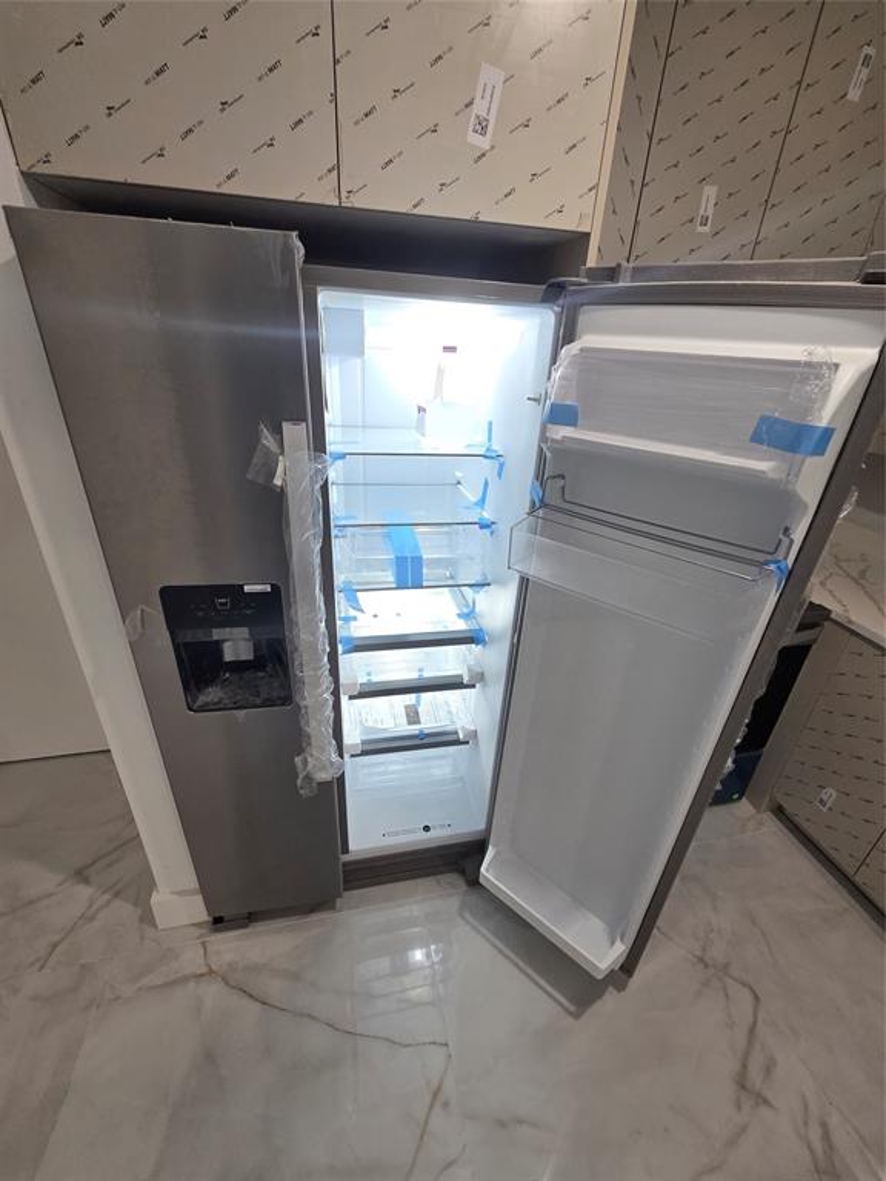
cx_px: 443
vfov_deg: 106.2
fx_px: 444
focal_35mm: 13
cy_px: 590
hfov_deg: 89.9
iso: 160
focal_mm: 2.2
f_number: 2.2
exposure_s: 1/60
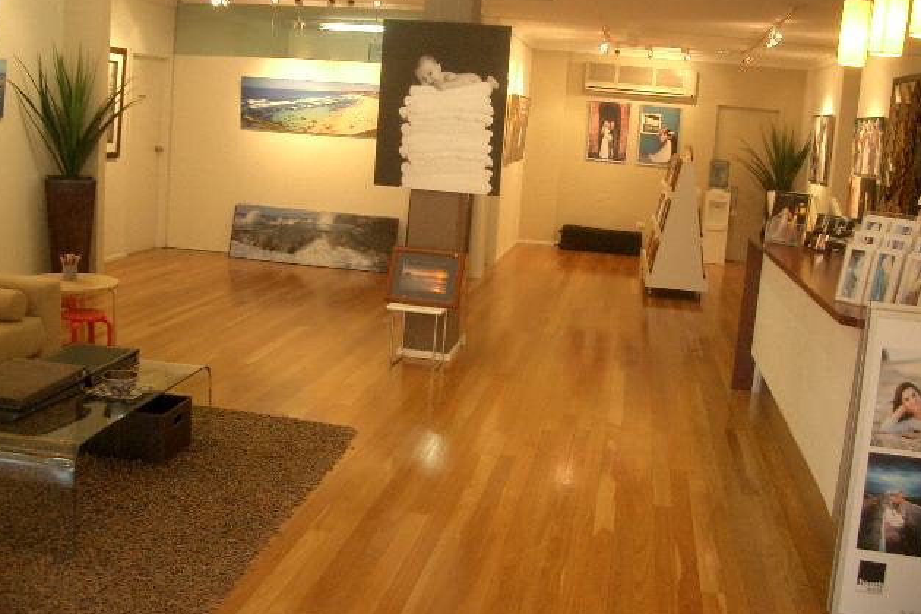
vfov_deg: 35.9
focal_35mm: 37
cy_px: 270
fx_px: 947
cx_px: 458
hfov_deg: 51.9
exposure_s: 1/50
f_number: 2.6
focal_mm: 5.8
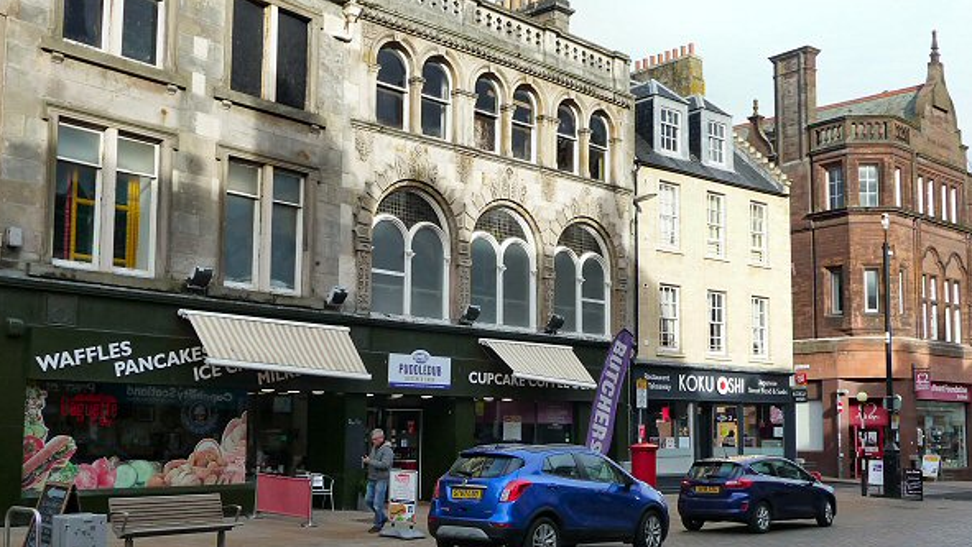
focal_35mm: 42
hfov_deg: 48.3
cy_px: 338
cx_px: 488
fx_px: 1083
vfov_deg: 28.3
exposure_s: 1/250
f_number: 3.8
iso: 160
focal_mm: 6.3
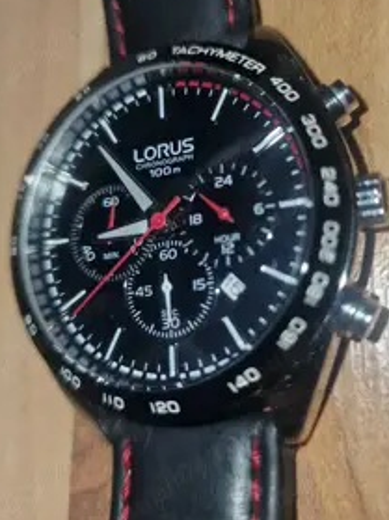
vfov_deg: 55.2
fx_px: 495
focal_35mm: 33
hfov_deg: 42.6
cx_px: 244
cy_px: 226
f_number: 1.8
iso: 80
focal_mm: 6.4
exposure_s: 1/180
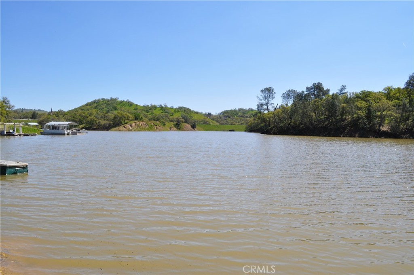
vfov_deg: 47.8
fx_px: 310
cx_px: 207
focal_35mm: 27
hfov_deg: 67.4
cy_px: 138
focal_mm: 18
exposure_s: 1/400
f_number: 11
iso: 200
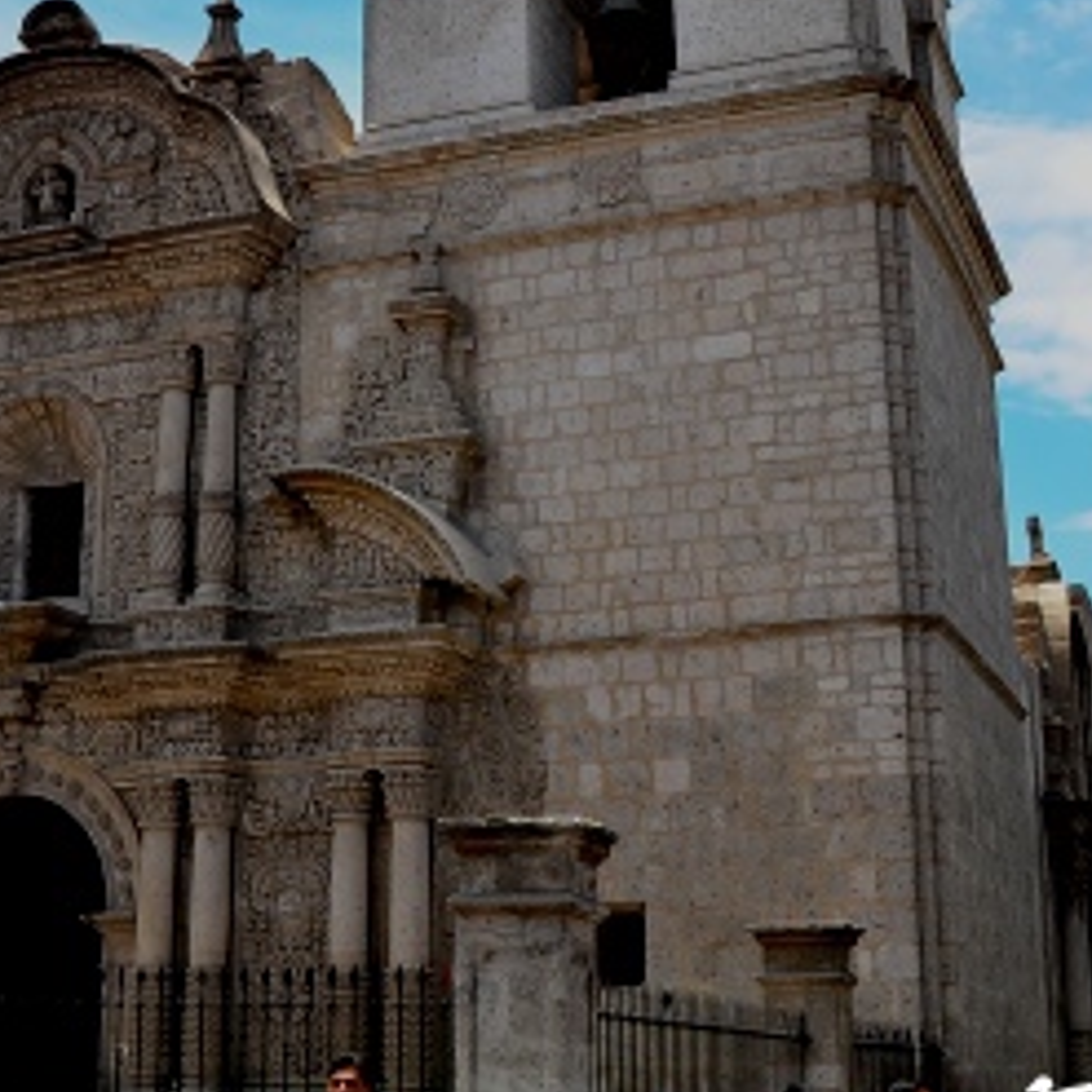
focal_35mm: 56
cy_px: 376
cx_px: 407
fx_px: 2002
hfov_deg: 30.4
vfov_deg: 30.3
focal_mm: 17
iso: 100
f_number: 5
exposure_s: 1/400
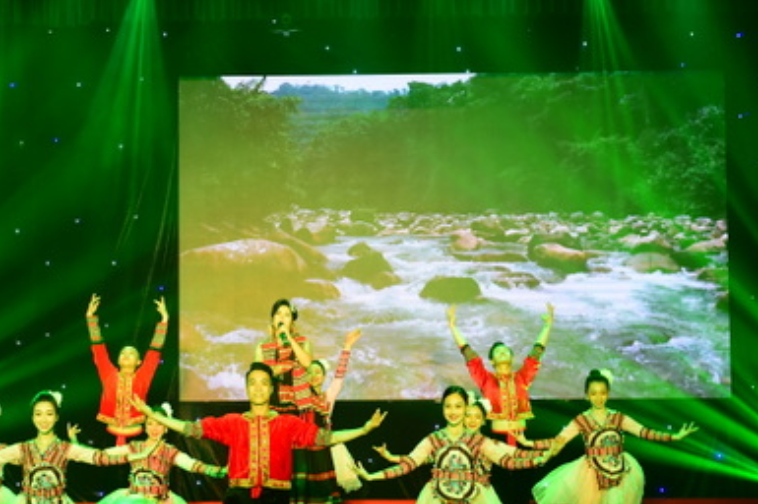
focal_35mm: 91
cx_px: 285
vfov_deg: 15.0
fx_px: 1914
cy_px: 324
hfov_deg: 22.3
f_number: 5
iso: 1000
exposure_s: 1/100
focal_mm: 70
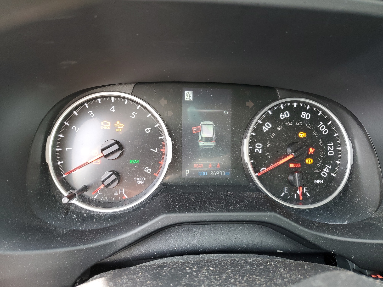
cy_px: 144
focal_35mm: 26
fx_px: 288
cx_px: 192
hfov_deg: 67.3
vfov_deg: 53.1
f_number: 1.5
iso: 88
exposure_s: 1/60.2
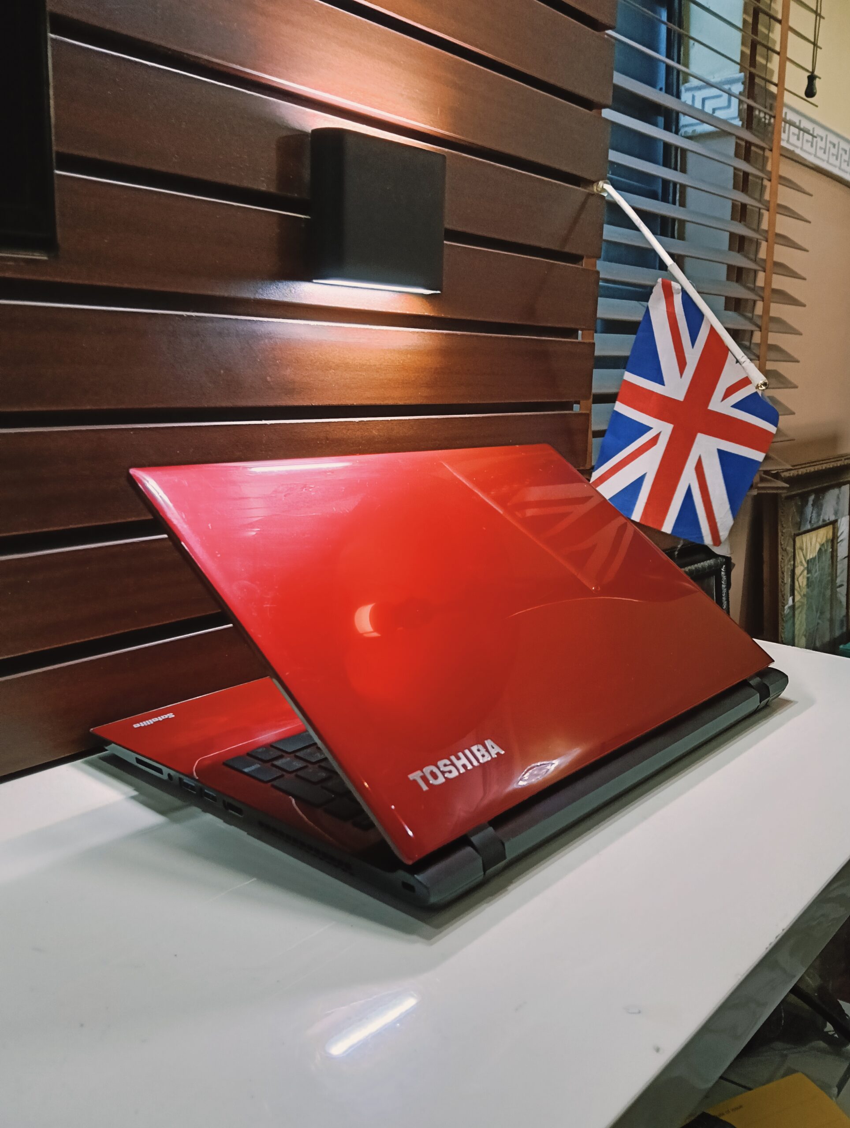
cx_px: 425
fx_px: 882
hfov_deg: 51.5
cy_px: 564
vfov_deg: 65.2
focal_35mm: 27
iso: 500
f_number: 1.8
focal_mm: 3.98
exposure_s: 1/33.3
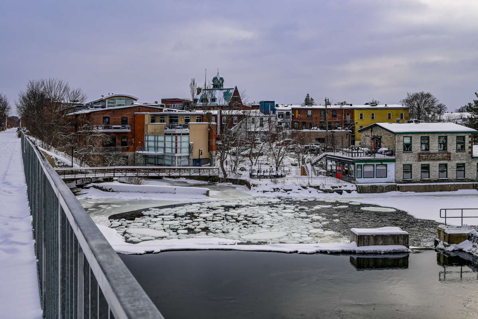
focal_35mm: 37
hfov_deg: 52.2
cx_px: 239
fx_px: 488
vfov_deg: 36.2
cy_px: 160
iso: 100
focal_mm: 24.5
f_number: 9
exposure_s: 1/320
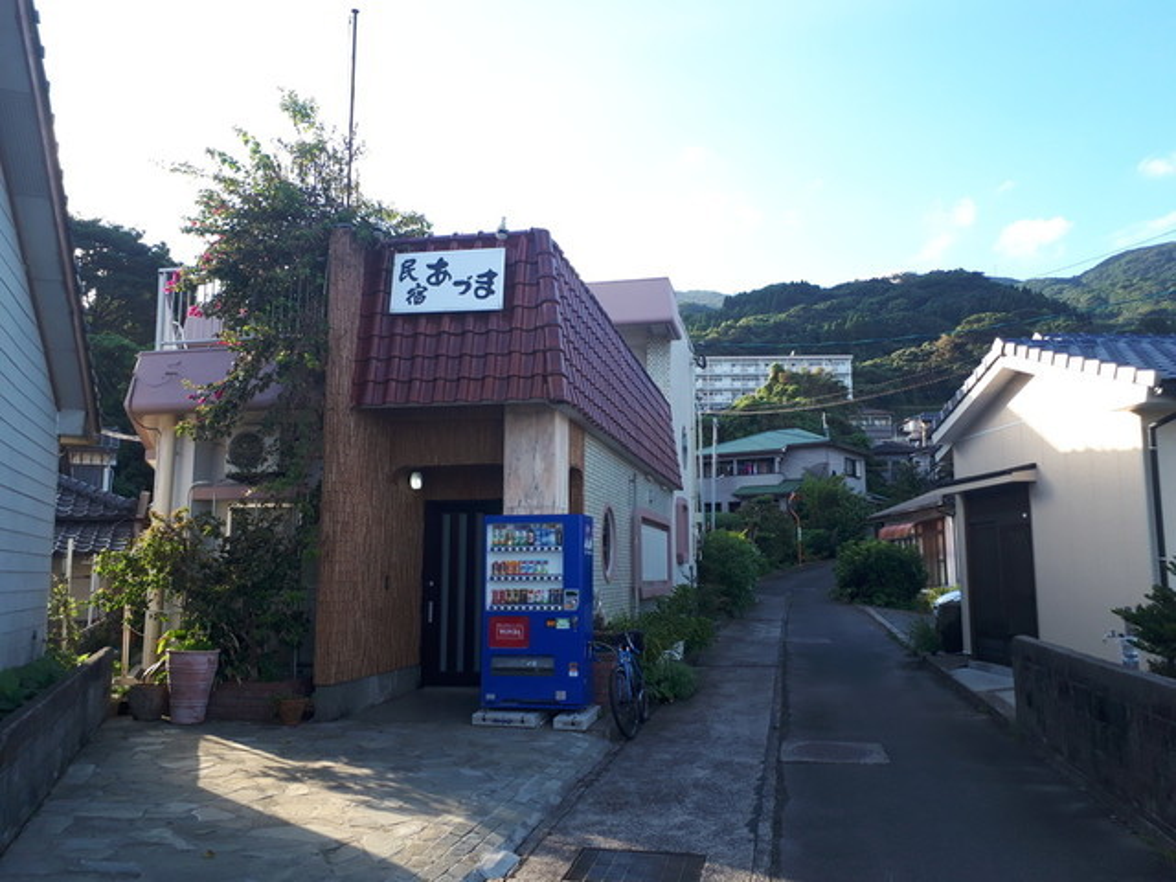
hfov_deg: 65.3
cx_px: 588
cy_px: 441
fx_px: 917
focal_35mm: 27
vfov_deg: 51.4
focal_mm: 3.6
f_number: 1.9
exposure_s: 1/320
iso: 40
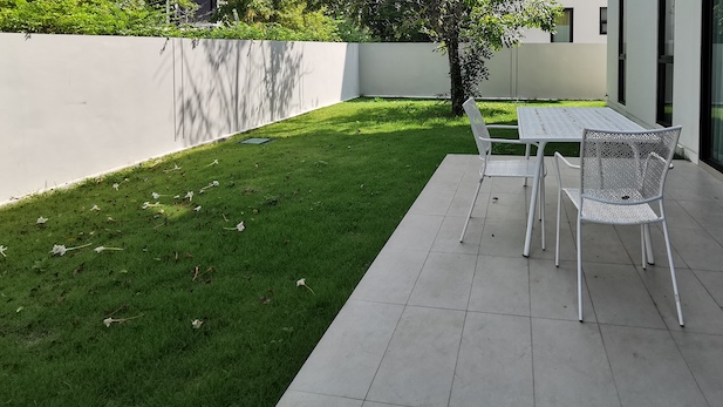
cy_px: 60
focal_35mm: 24
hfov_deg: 75.4
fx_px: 460
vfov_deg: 44.4
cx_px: 437
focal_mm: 2.26
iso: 50
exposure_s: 1/1043
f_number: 2.2
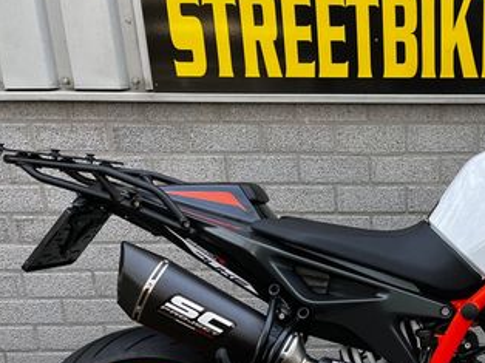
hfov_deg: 33.9
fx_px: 742
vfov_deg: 26.9
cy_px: 300
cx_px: 454
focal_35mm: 53
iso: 64
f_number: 1.6
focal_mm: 5.1
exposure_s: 1/100
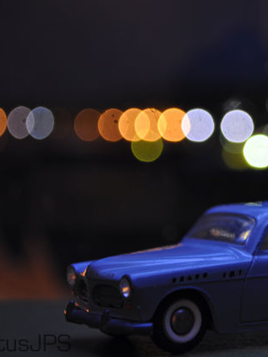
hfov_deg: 15.2
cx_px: 240
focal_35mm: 96
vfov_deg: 20.4
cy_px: 178
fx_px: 991
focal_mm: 44
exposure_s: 6
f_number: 5.3
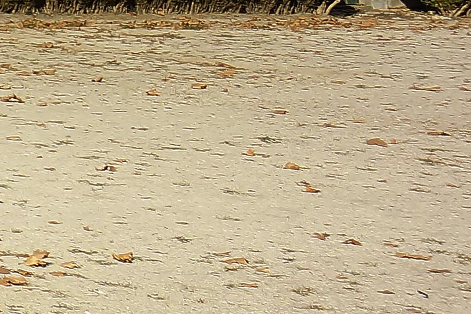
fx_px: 1426
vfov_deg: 12.1
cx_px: -1088
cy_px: -126
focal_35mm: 109
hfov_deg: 10.2
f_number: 6.3
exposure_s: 1/2000
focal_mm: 11
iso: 200
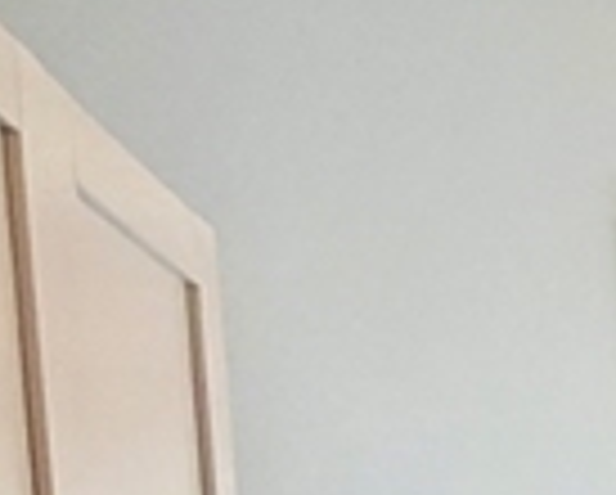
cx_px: 2244
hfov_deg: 9.2
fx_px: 1862
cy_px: 1026
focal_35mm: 102
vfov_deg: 12.9
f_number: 2.2
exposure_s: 1/120
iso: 200
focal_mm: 2.22
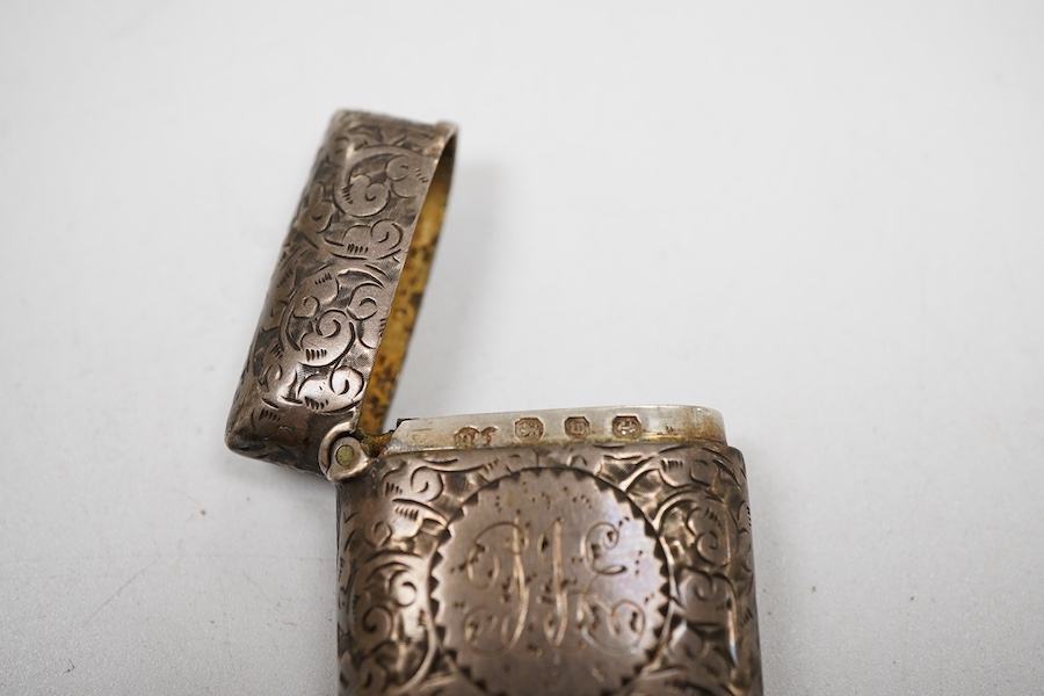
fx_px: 1305
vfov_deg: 29.9
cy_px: 348
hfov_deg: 43.6
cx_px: 522
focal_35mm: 45
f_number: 9
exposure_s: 1/125
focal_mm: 30
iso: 800
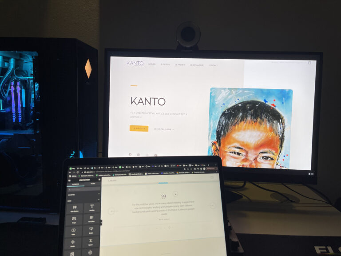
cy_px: 128
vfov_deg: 53.1
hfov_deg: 67.3
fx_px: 256
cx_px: 170
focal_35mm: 26
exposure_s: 1/100
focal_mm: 5.1
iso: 64
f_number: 1.6
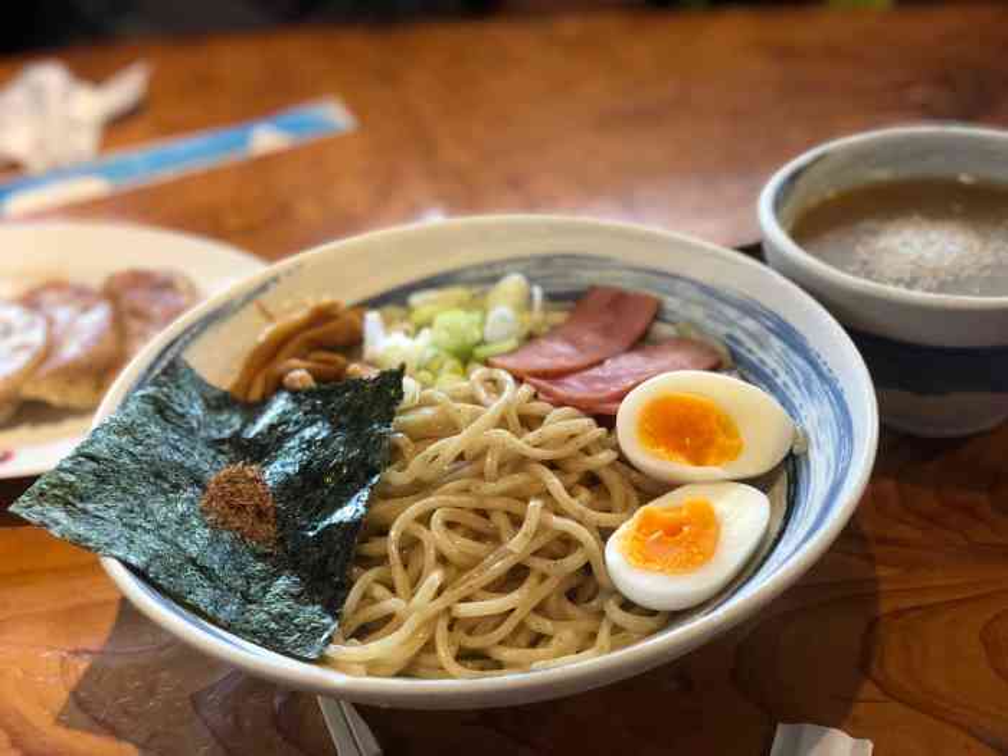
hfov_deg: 36.8
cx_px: 504
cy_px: 378
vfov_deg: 28.0
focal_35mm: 52
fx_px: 1514
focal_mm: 6
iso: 125
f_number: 2.4
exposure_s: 1/24
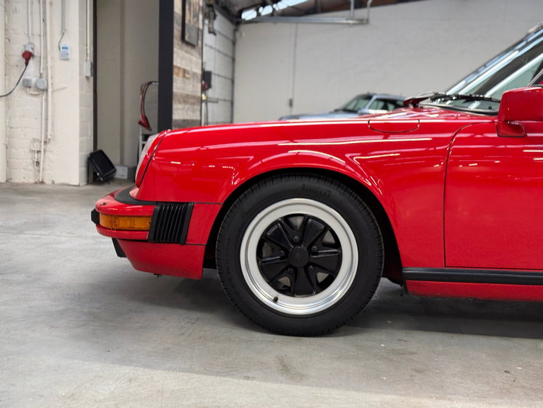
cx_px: 272
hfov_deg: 39.7
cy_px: 204
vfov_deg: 30.3
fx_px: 753
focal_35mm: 48
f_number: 1.78
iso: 100
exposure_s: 1/50
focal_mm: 6.76
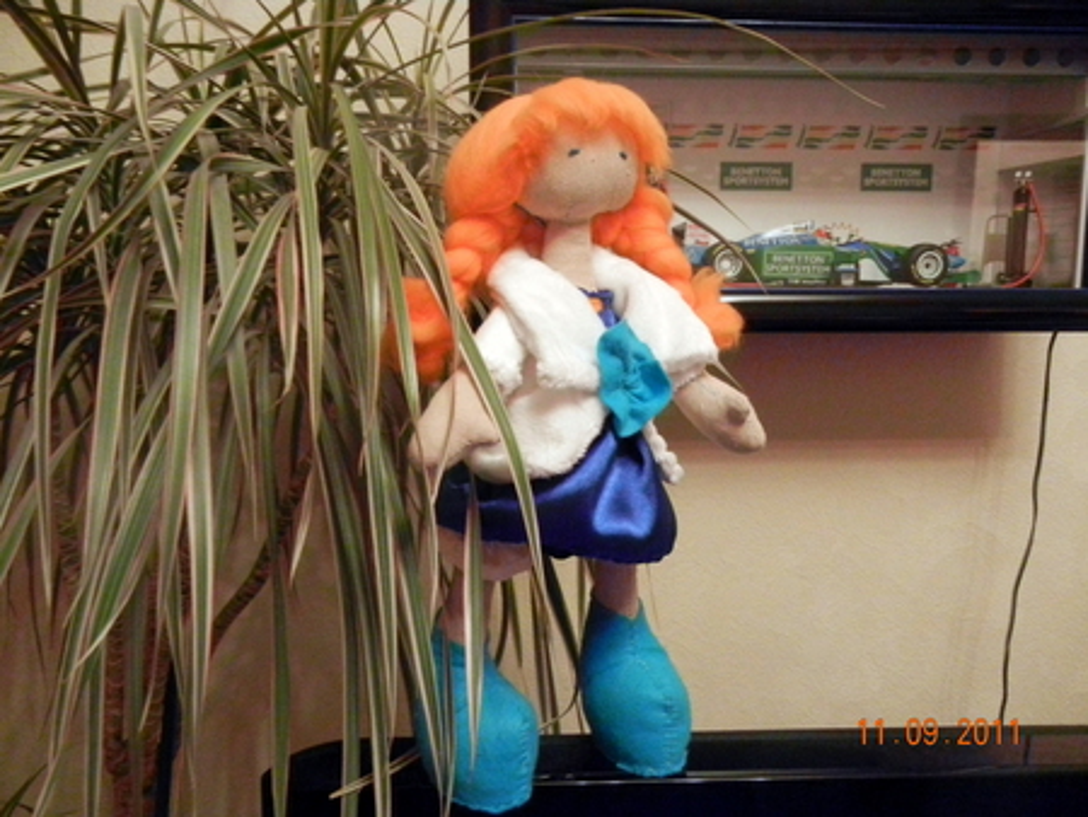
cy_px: 408
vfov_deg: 46.8
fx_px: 943
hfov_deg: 59.9
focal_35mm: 30
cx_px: 544
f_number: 3.5
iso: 1600
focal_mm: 5.4
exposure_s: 1/10.7
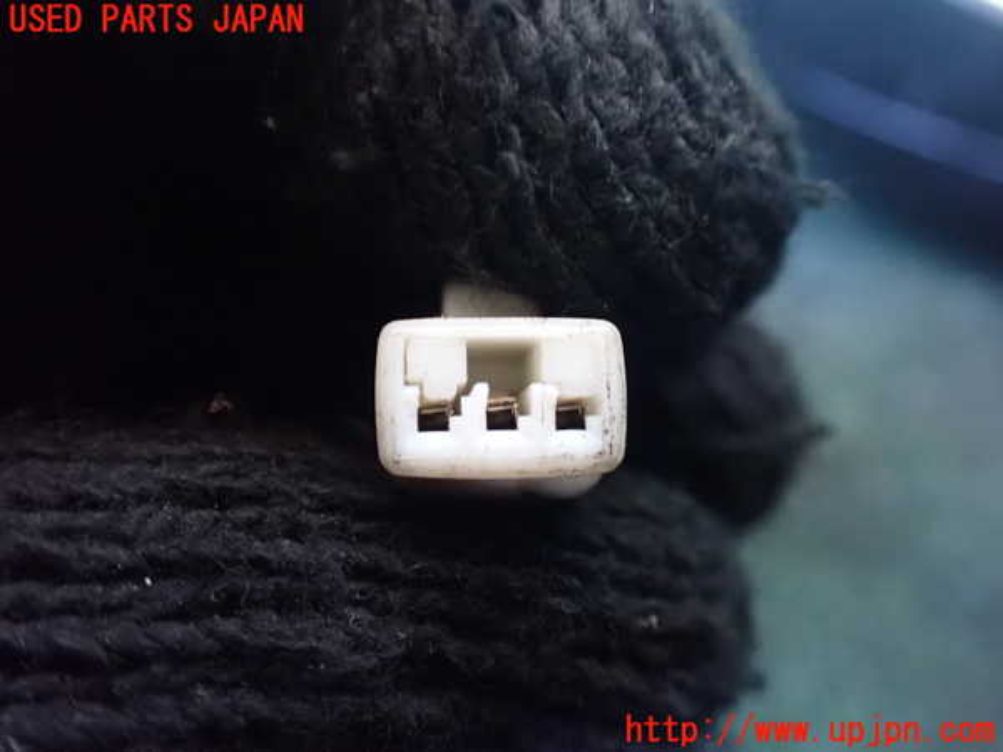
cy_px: 376
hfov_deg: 60.0
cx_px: 502
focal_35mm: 30
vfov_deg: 46.8
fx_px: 869
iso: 1600
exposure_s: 1/30
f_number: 2.3
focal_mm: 5.4
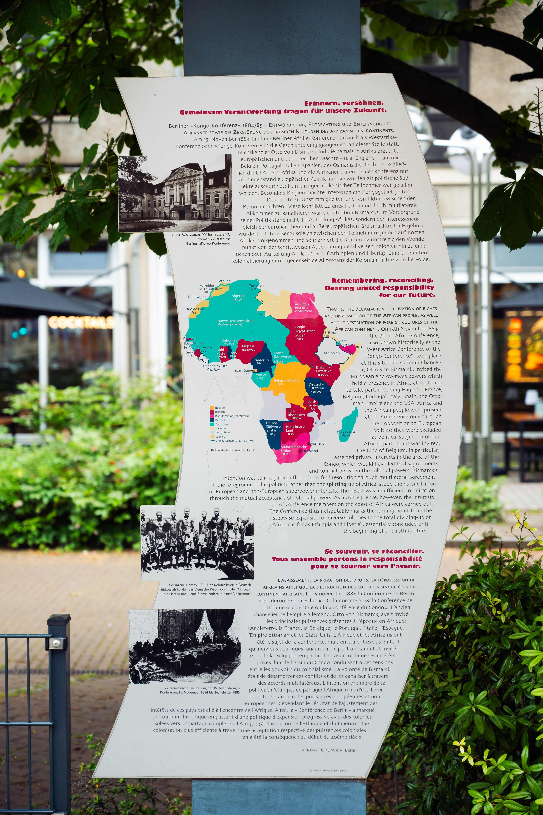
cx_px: 272
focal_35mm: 70
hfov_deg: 19.5
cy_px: 408
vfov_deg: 28.8
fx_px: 1584
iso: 400
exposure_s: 1/160
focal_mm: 70
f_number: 4
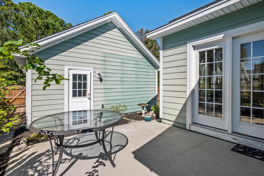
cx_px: 132
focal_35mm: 18
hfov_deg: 90.0
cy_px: 88
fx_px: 132
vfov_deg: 67.4
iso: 200
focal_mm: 12
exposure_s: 1/400
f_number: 10
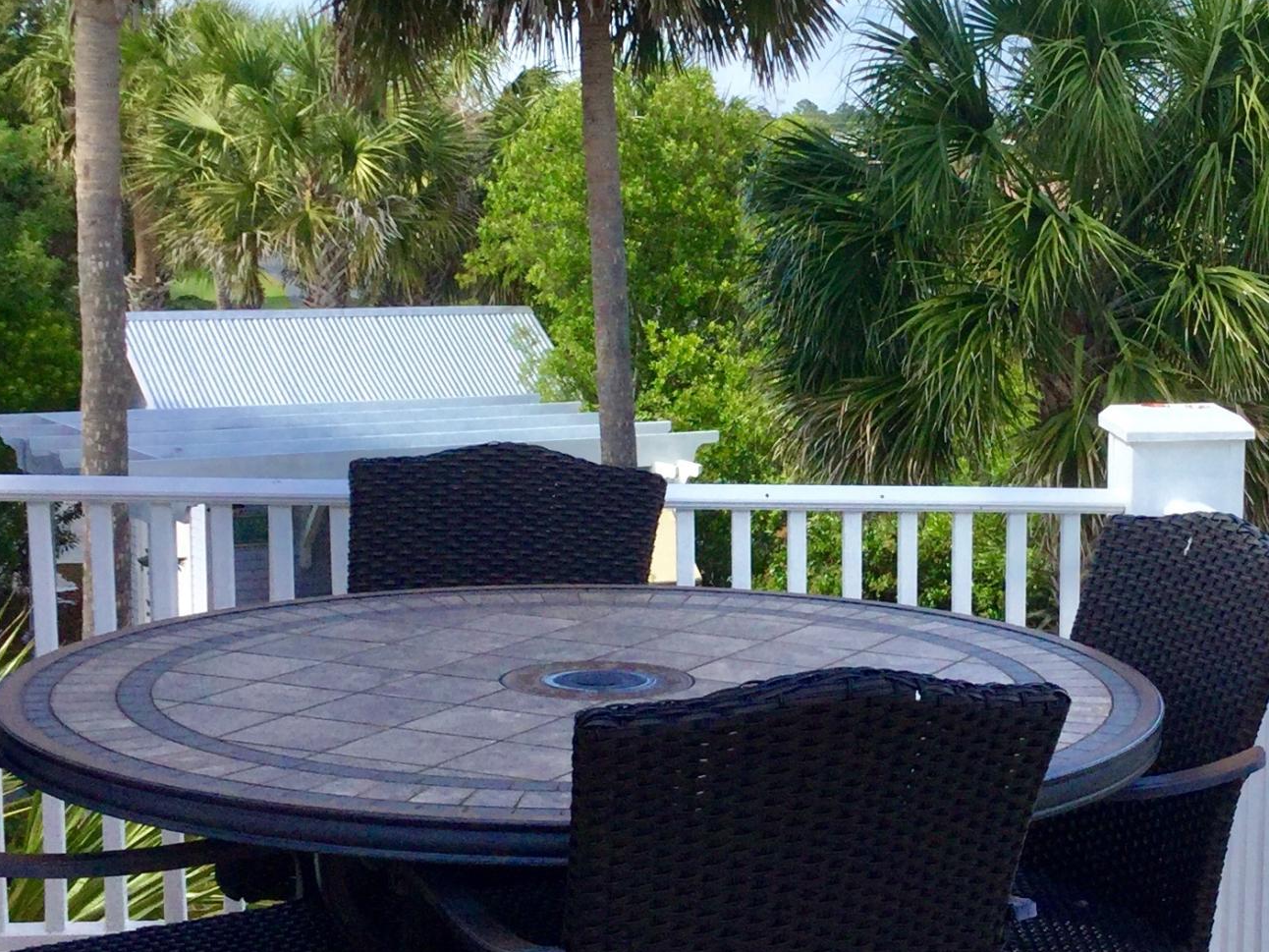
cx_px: 935
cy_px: 474
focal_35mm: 72
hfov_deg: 26.7
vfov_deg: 20.4
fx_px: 2639
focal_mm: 3.3
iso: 25
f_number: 2.4
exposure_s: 1/783
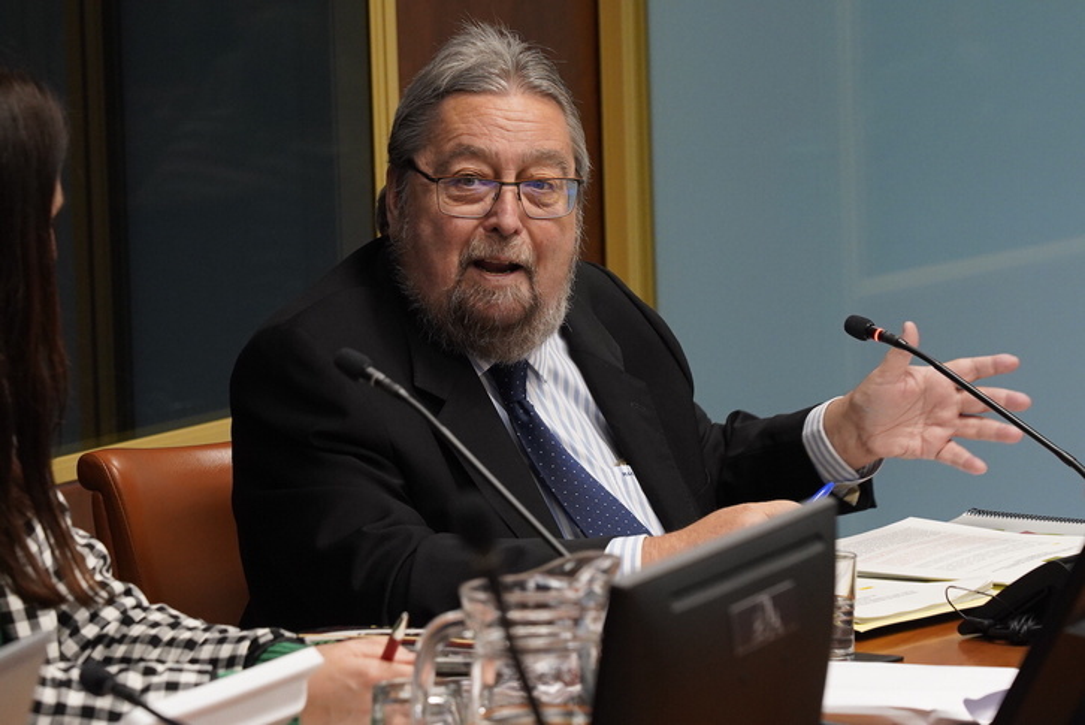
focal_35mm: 157
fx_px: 4734
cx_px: 542
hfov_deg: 13.1
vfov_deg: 8.8
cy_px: 362
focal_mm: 105
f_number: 6.3
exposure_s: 1/160
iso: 3200
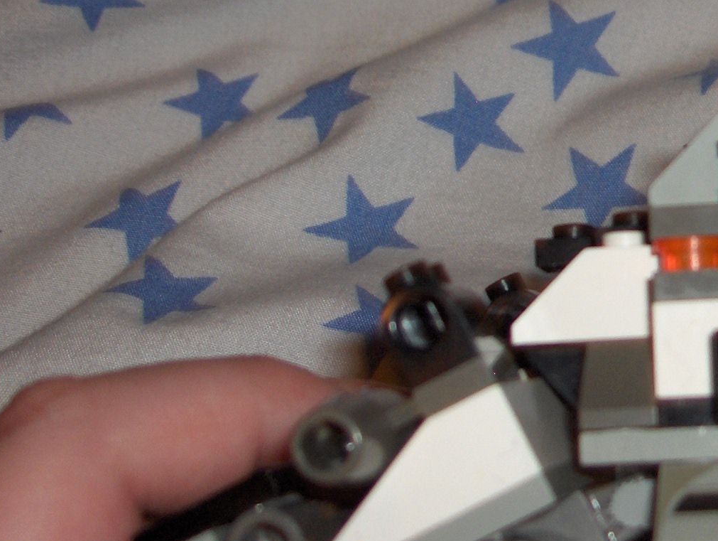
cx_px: 881
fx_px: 2077
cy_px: 193
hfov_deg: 18.5
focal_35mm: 100
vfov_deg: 14.8
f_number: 2.8
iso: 100
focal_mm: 8
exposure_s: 1/60
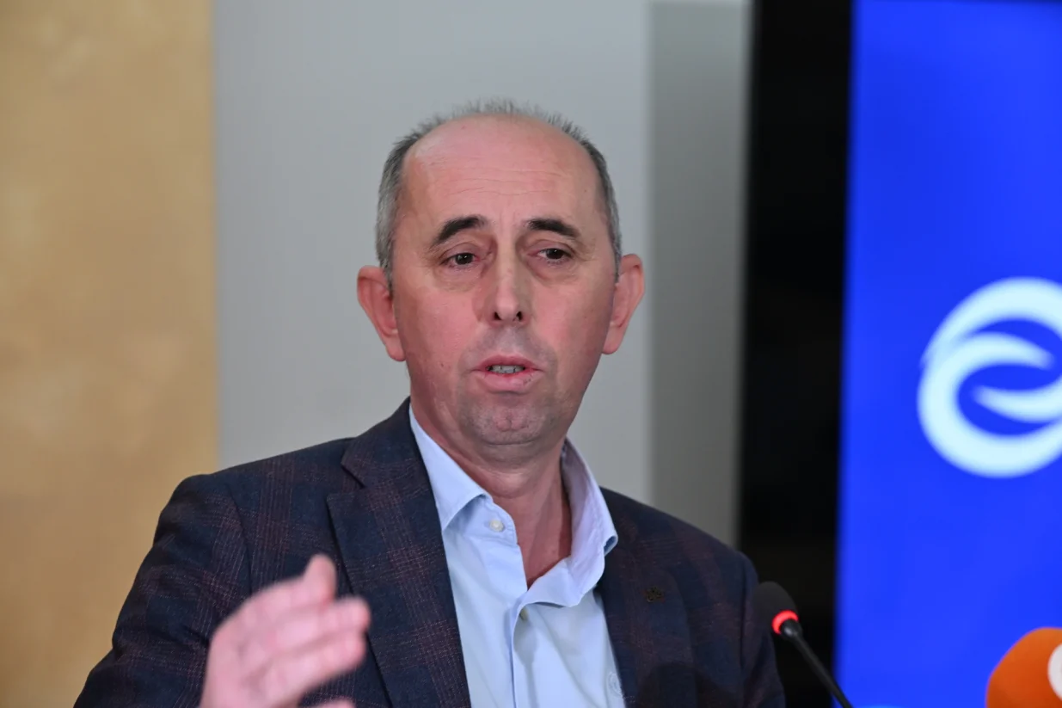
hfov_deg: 18.2
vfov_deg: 12.2
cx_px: 531
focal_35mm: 112
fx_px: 3318
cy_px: 354
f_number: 2.8
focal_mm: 75
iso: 1000
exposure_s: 1/125
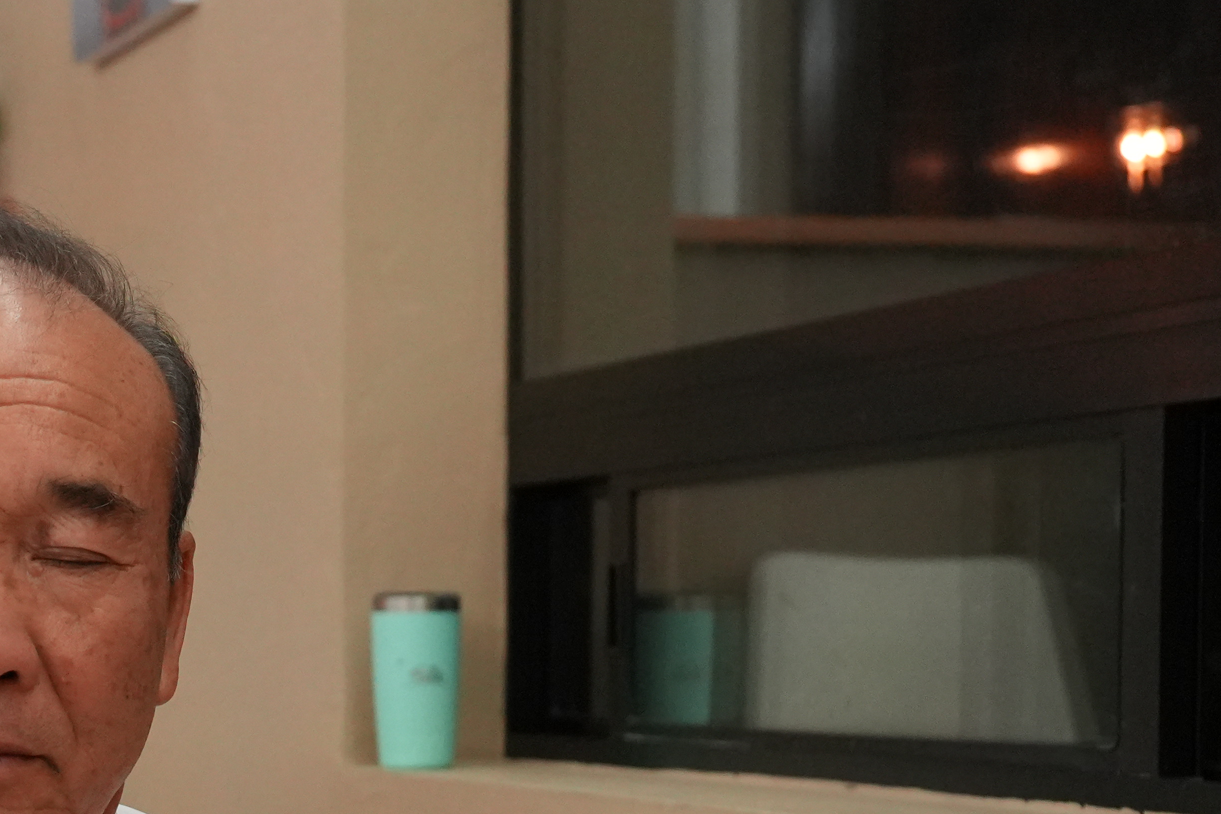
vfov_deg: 14.2
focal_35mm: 95
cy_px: 785
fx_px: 3231
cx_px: -142
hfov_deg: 20.4
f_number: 3.2
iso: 2500
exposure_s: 1/125
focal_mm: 25
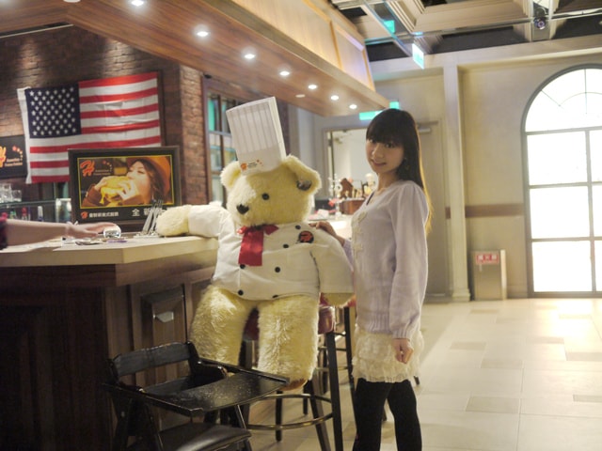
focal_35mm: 40
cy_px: 226
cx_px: 301
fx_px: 696
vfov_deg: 36.0
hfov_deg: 46.8
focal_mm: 20
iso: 400
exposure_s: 1/50
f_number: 1.7
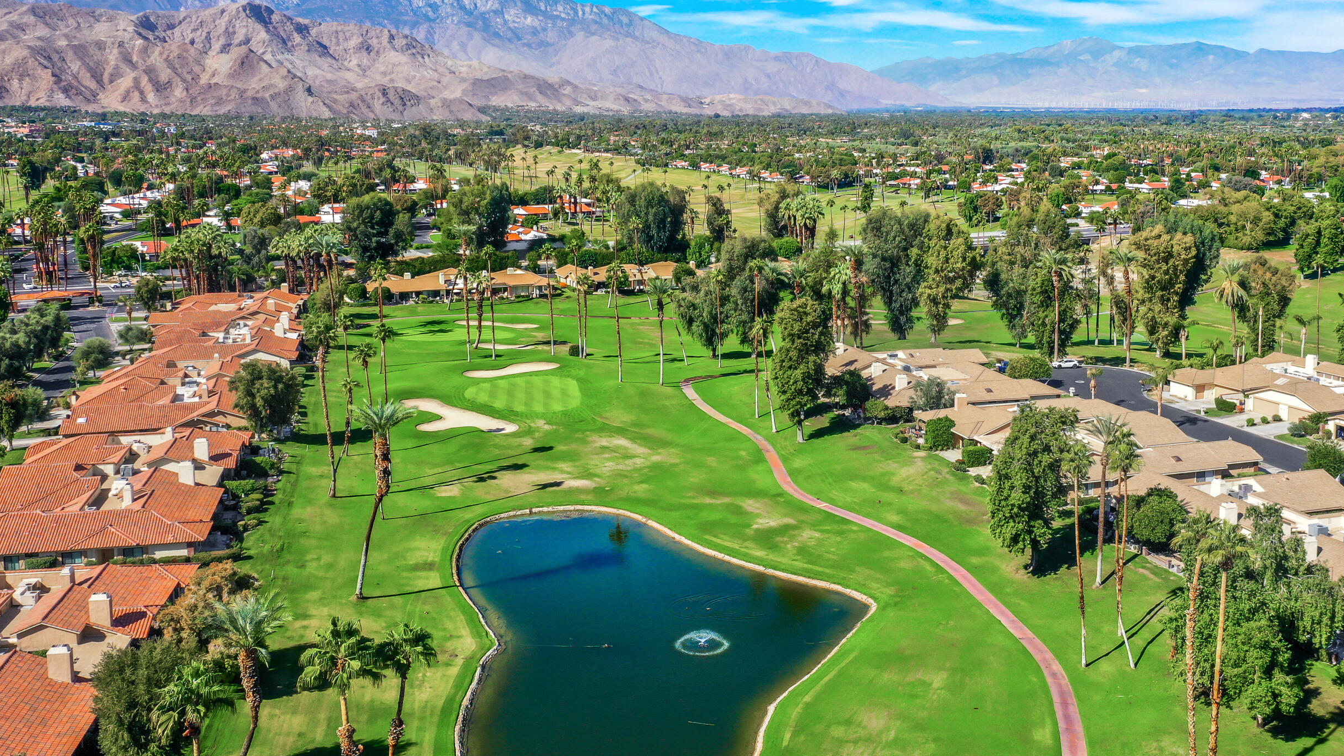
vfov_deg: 32.8
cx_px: 725
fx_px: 1283
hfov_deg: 55.2
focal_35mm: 36
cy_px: 312
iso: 100
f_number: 5.6
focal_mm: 10.26
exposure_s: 1/500
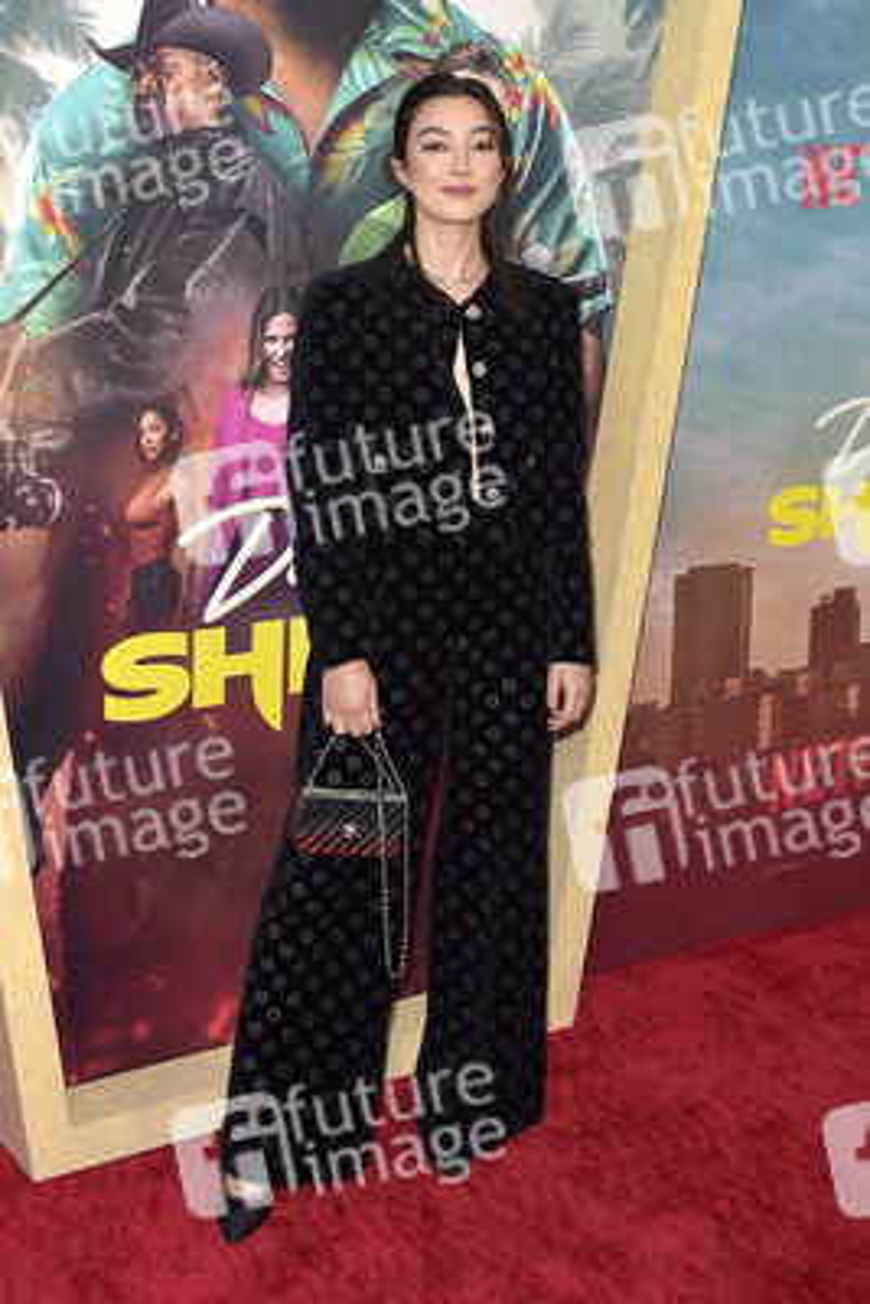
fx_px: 1231
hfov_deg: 38.9
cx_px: 435
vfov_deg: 55.8
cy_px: 652
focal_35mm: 34
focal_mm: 34
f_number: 5.6
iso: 500
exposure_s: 1/250
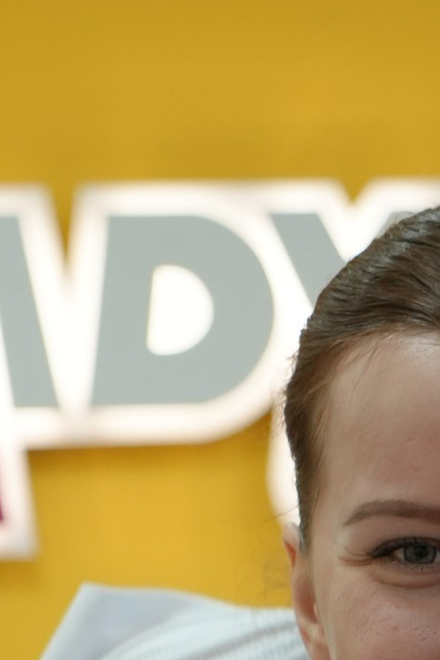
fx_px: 5062
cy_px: 1440
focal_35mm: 276
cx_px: 371
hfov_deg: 5.0
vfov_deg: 7.1
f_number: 4
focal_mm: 51
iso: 500
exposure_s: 1/160
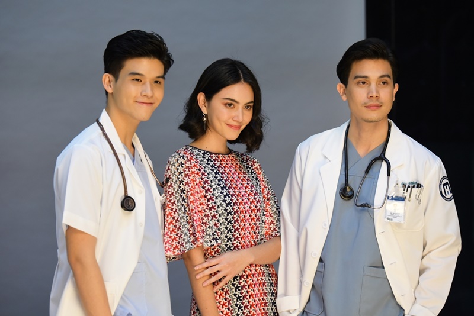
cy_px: 158
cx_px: 237
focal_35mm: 116
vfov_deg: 11.8
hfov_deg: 17.6
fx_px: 1528
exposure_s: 1/200
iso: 2500
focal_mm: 116
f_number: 2.8
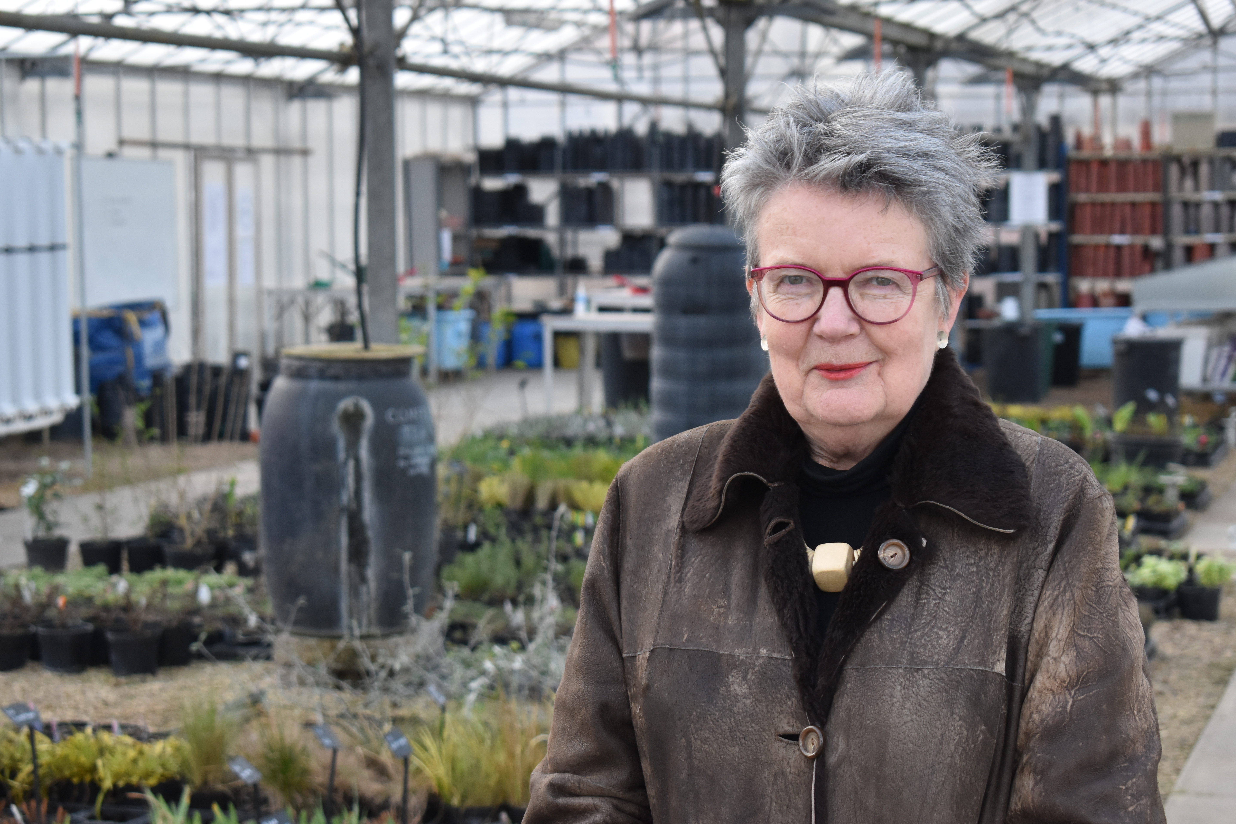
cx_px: 613
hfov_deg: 23.5
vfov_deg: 15.8
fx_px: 2970
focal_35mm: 87
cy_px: 422
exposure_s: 1/200
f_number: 5.6
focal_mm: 55
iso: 800
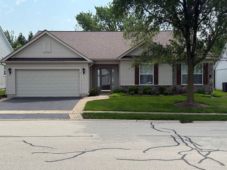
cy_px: 85
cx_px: 114
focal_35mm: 48
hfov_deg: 39.7
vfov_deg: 30.3
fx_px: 315
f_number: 1.78
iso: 100
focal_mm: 6.76
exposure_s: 1/5208
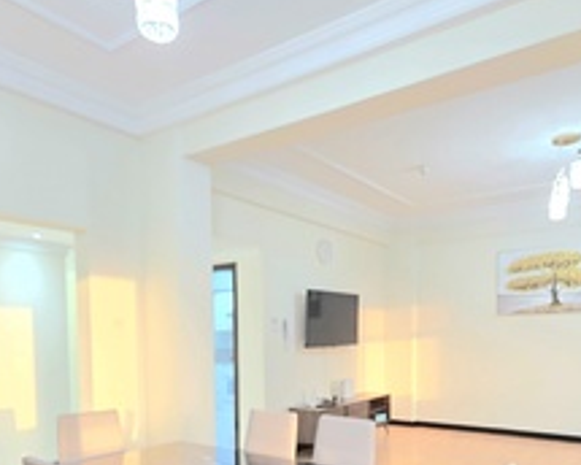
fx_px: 464
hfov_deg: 64.0
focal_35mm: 27
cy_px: 366
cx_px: 315
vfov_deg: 50.3
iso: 400
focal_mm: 2.2
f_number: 1.9
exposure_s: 1/50.3
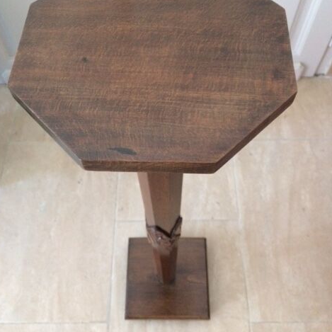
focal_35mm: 35
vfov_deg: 47.2
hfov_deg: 47.2
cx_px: 163
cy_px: 156
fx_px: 380
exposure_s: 1/17
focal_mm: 4.15
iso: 400
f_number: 2.2
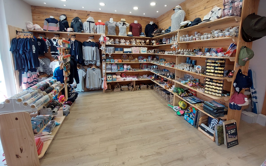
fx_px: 101
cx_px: 131
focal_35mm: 14
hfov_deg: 105.3
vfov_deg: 77.8
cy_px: 67
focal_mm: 1.74
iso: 64
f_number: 2.2
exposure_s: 1/50
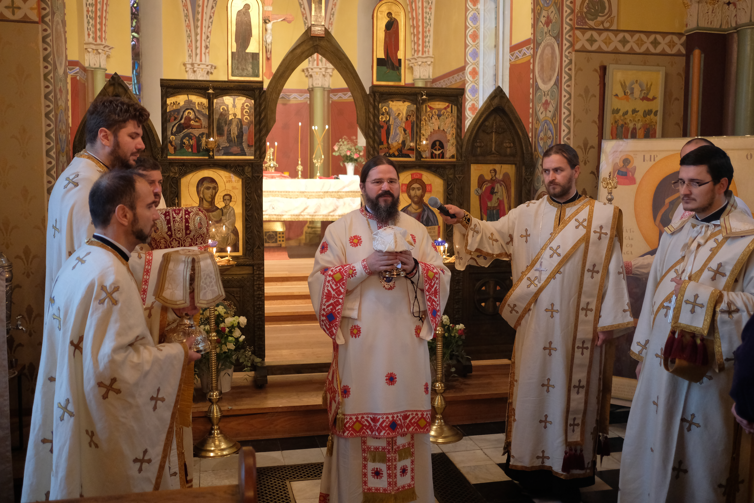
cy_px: 247
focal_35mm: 36
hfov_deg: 53.1
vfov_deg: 36.9
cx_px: 378
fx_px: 754
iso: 1600
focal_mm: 23
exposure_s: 1/80
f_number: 2
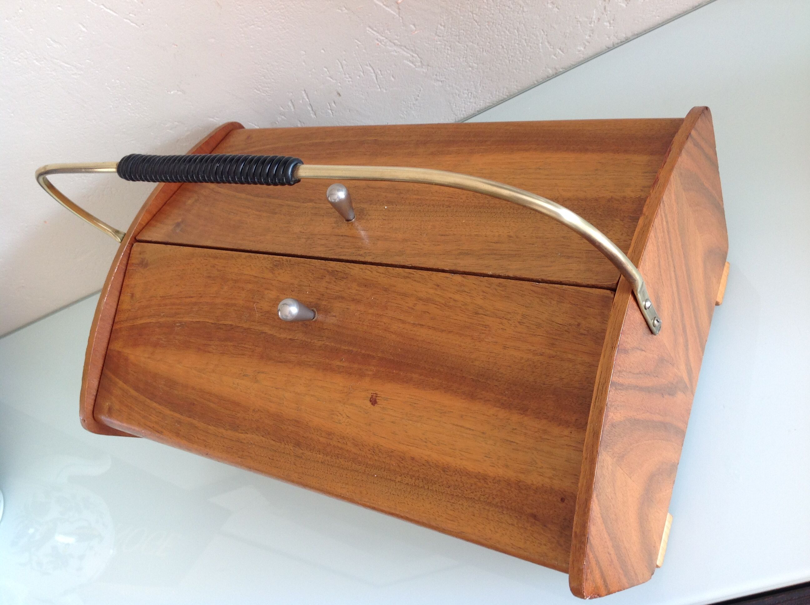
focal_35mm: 35
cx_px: 405
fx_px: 818
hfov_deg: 52.7
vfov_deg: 40.6
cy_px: 302
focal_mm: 4.28
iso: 64
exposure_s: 1/30
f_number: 2.4
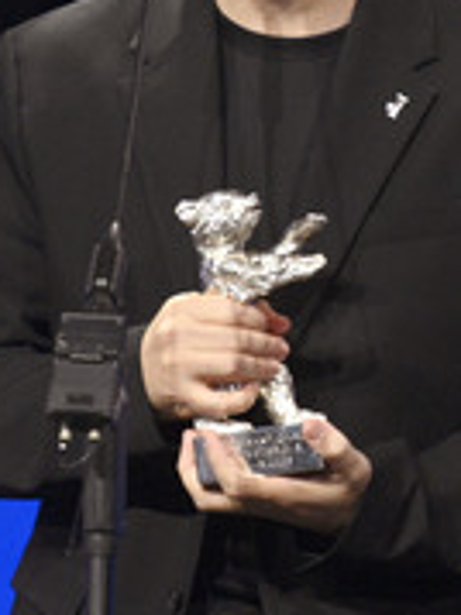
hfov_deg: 2.6
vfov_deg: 3.4
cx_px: 287
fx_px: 10329
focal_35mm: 581
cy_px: 110
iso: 10000
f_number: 5.6
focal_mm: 240
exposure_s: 1/200
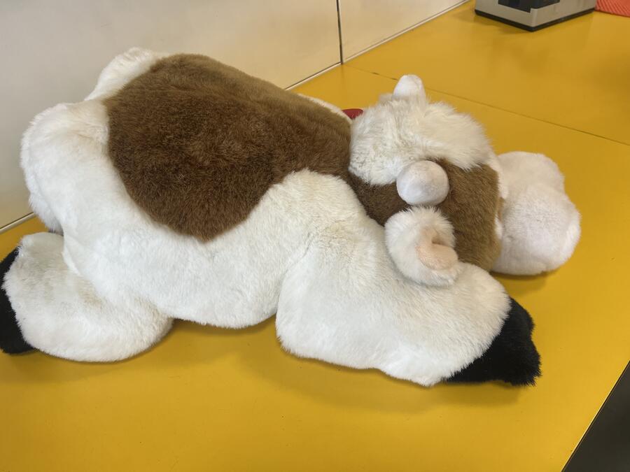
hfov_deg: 67.3
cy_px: 236
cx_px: 315
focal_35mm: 26
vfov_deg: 53.1
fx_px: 473
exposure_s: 1/100
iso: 80
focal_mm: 5.7
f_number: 1.5
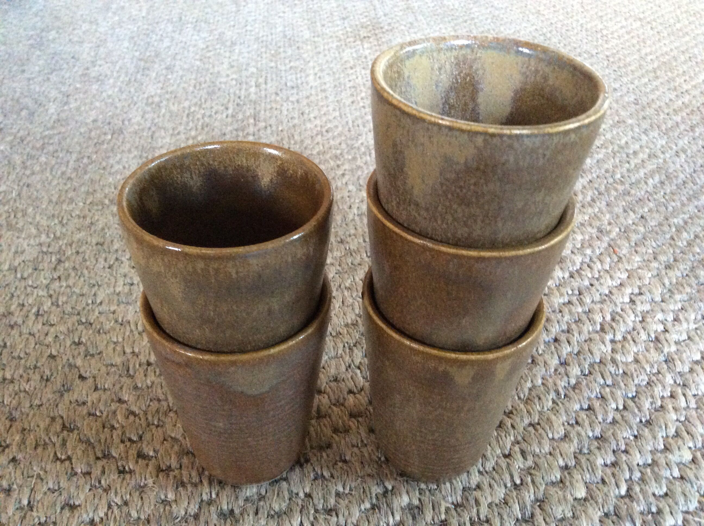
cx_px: 352
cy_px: 263
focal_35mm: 32
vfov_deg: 44.1
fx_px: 650
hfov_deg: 56.9
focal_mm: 3.3
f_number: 2.4
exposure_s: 1/17
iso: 400
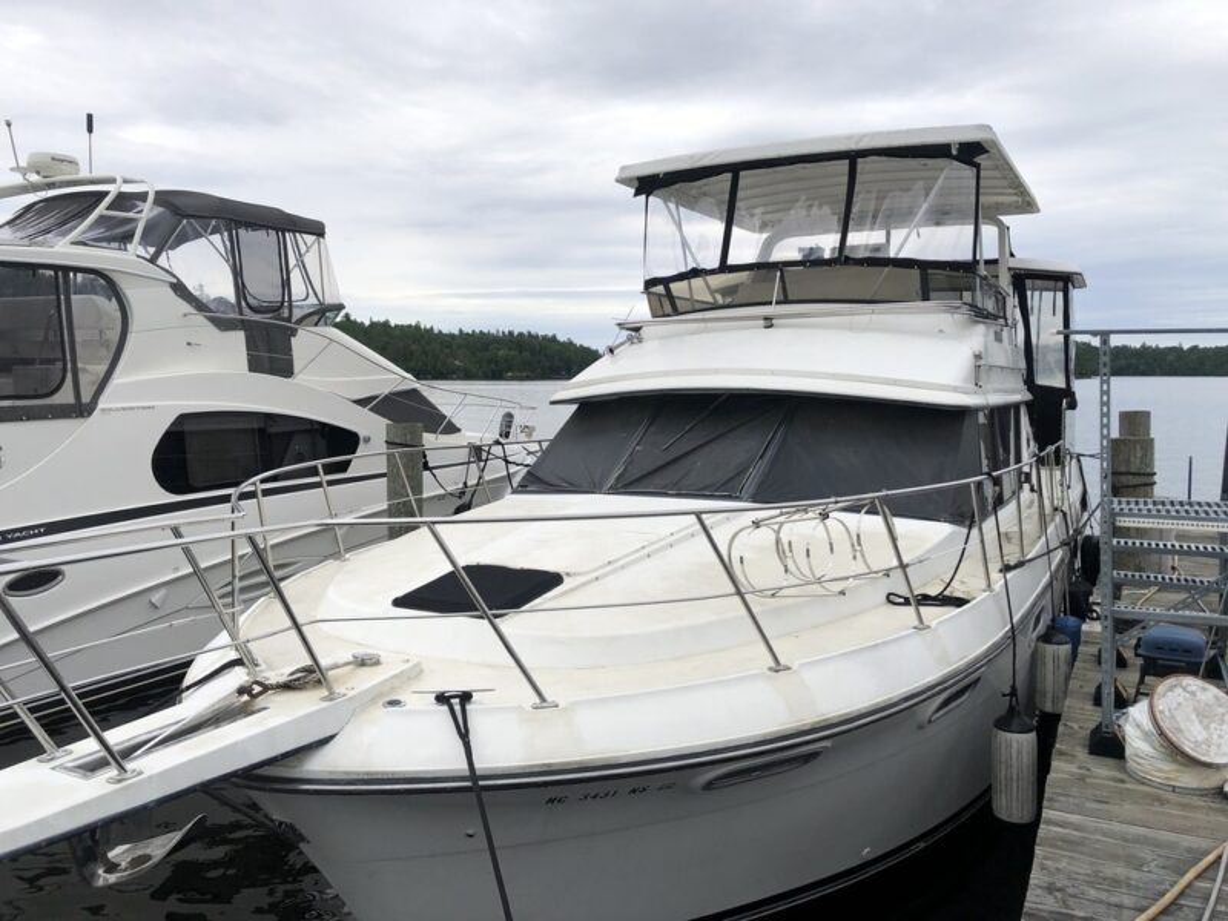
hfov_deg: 63.4
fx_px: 993
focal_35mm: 28
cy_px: 460
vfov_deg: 49.7
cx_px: 614
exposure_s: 1/1845
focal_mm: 4
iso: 20
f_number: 1.8
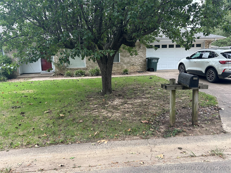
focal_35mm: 26
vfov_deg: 53.1
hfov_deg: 67.3
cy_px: 86
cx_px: 116
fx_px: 174
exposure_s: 1/588
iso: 50
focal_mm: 5.7
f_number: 1.5
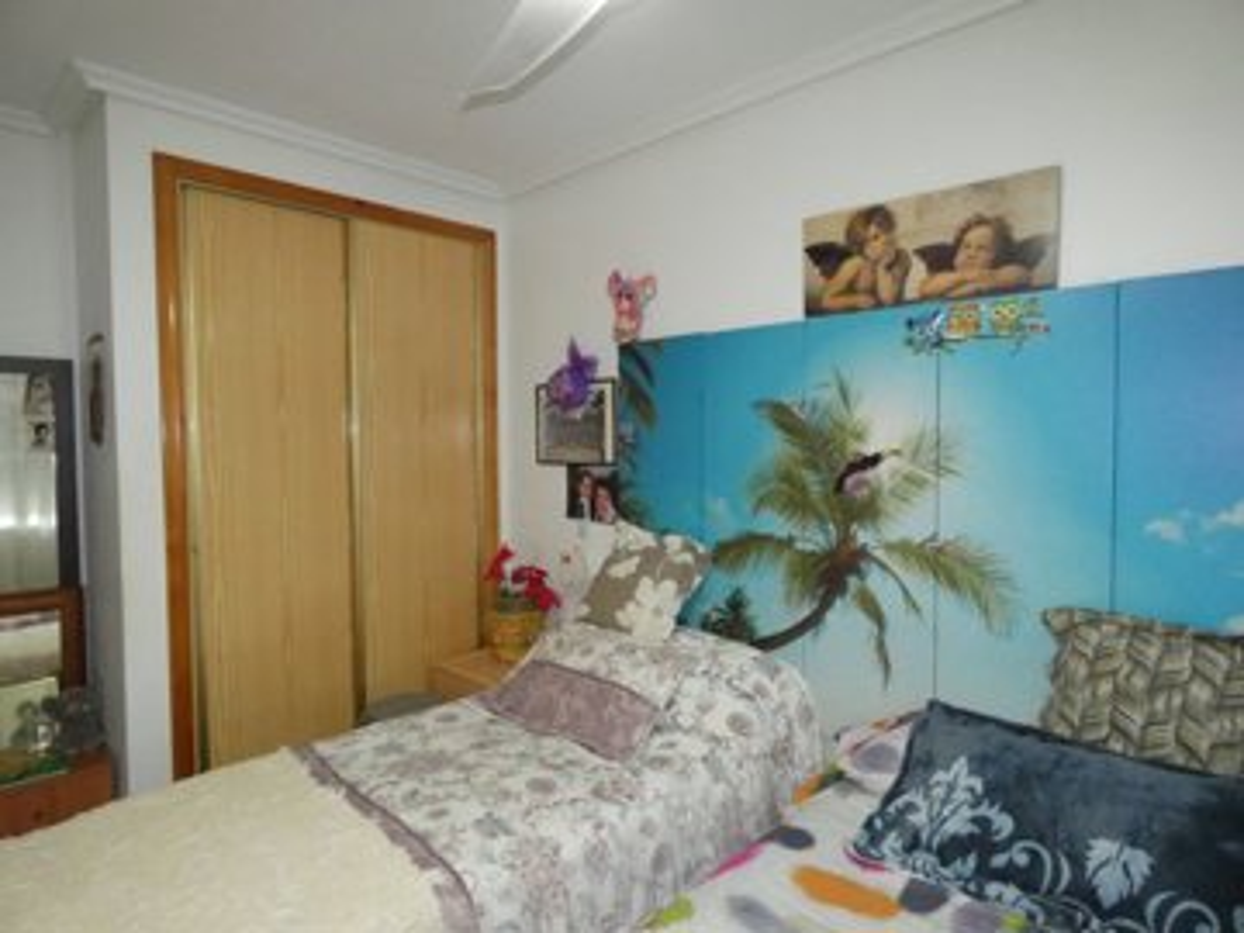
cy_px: 466
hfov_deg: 81.7
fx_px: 719
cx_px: 622
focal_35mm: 20
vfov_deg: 66.0
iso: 800
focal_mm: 3.6
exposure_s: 1/60
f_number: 2.8
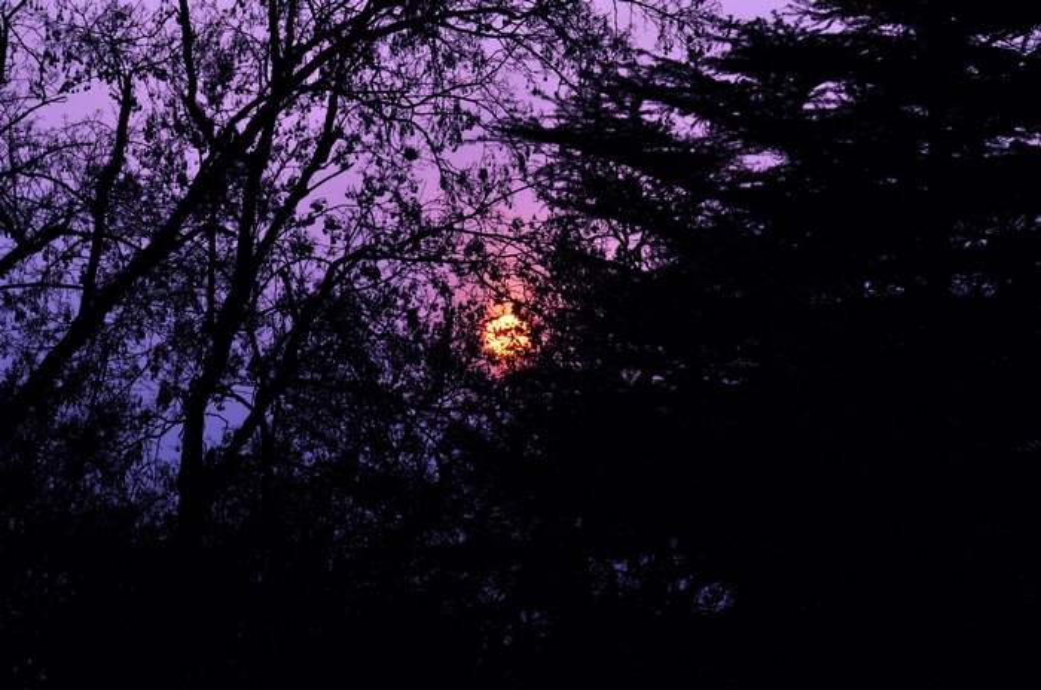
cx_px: 520
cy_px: 345
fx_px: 4546
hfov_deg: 13.1
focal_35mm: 158
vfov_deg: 8.7
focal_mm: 105
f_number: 22
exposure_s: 1/160
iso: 200
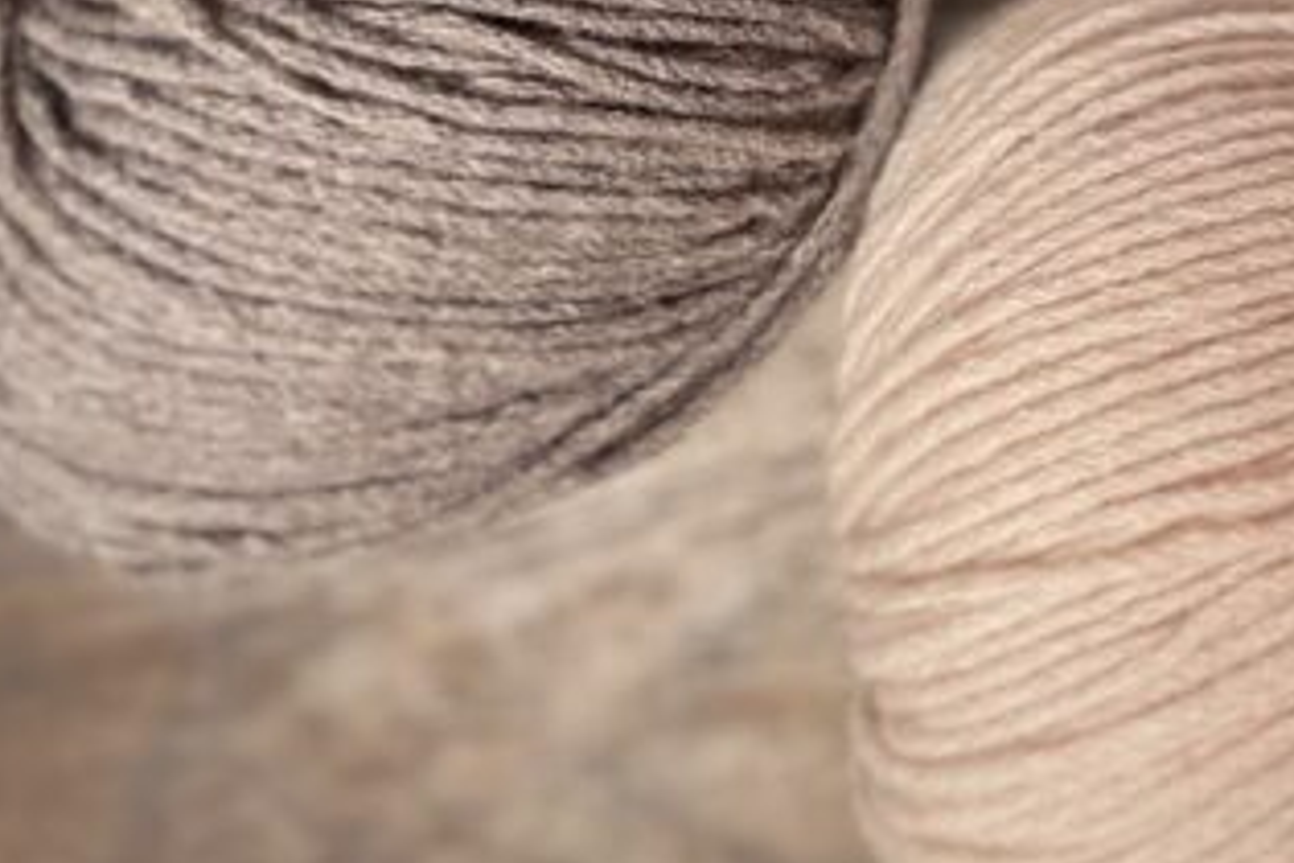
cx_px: 1269
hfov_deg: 22.3
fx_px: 3163
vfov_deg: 14.0
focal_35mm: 88
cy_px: -625
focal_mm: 4.2
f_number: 1.6
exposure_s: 1/64
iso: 125
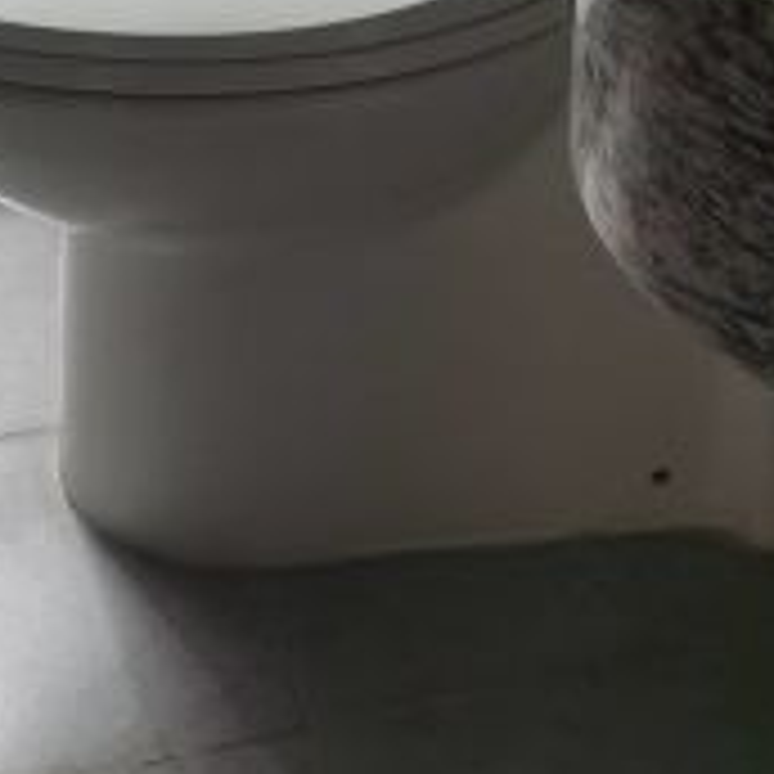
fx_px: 2808
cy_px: -518
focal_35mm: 111
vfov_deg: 14.3
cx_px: 256
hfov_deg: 15.7
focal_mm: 5.56
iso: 160
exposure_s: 1/100
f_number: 1.6
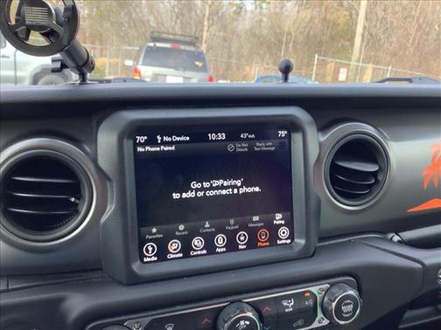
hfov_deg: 58.4
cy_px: 165
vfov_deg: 45.4
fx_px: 395
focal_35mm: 31
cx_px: 220
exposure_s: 1/120
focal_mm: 3.3
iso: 64
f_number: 2.4
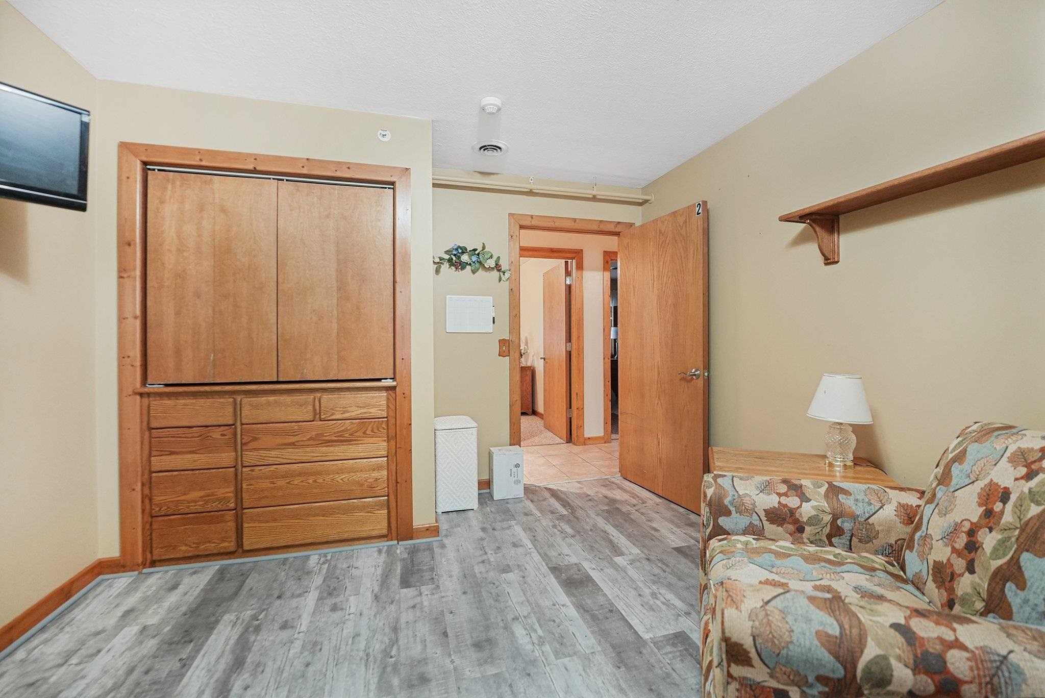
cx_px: 522
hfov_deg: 104.2
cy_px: 349
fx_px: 407
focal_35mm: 14
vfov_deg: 81.3
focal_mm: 14
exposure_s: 1/160
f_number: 3.2
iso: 2500
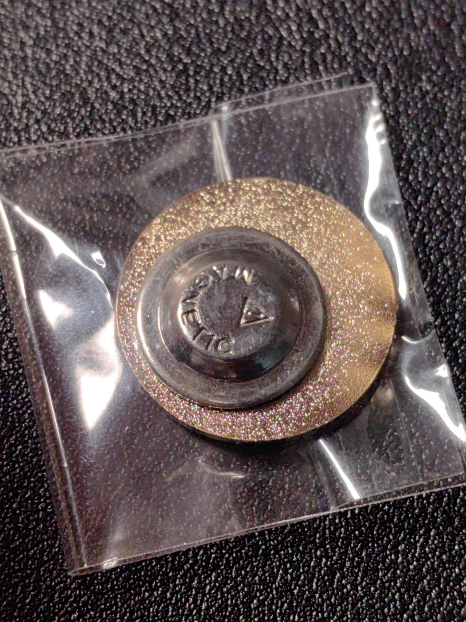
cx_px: 233
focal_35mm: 73
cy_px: 311
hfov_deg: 20.2
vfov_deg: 26.7
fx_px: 1310
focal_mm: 5.75
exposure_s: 1/119
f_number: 2
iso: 50
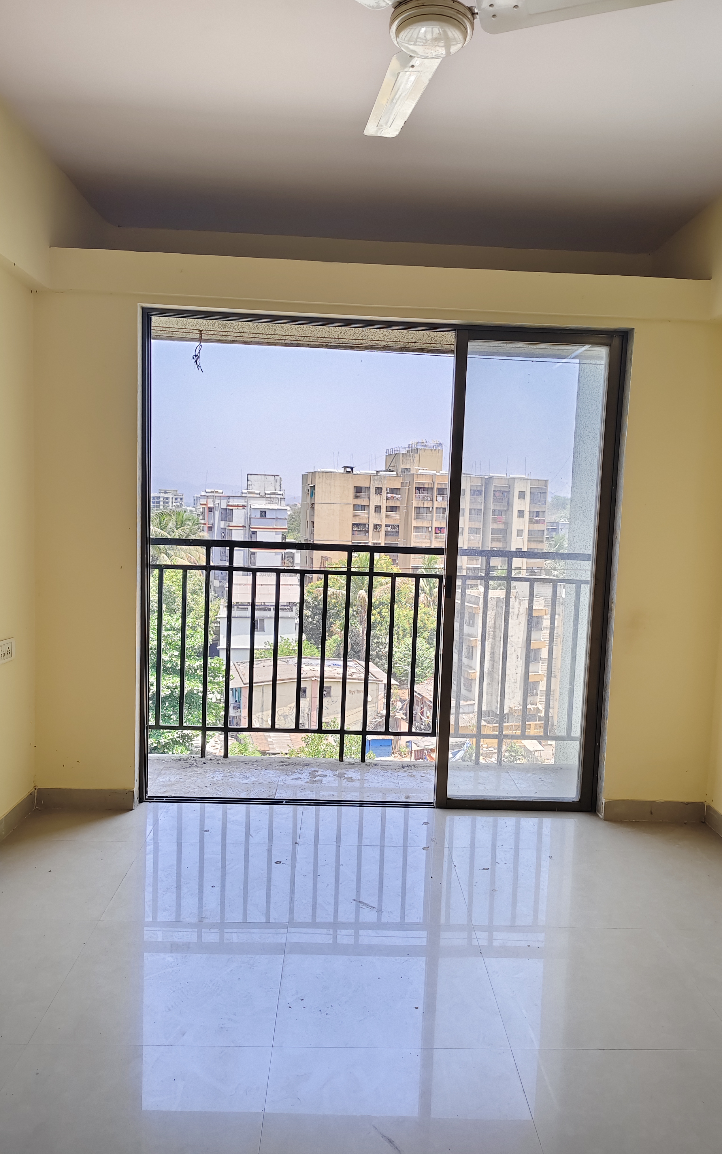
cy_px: 587
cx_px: 381
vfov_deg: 70.4
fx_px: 819
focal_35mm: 26
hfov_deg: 47.6
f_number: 1.88
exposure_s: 1/100
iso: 541
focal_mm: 5.56
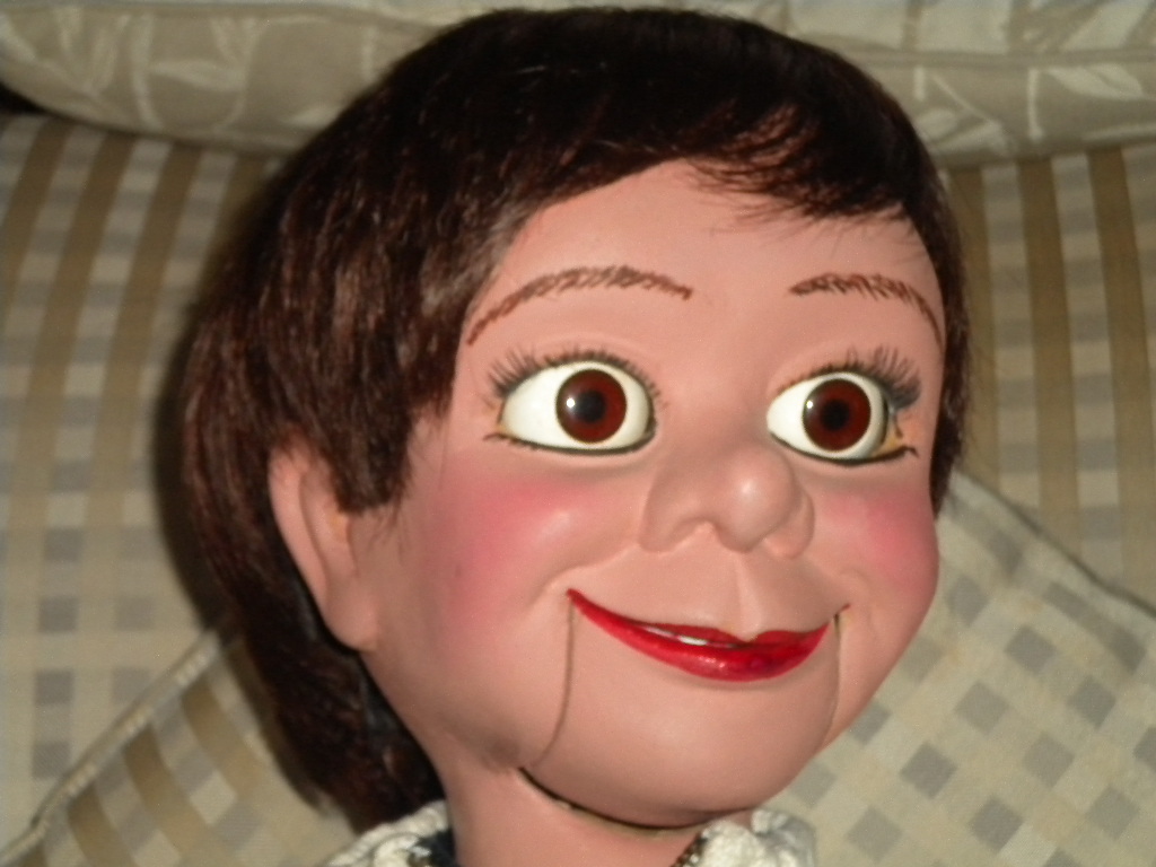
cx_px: 578
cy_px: 434
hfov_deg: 18.7
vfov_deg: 14.1
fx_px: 3506
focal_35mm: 105
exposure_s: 1/60
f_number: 5.9
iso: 400
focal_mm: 18.9
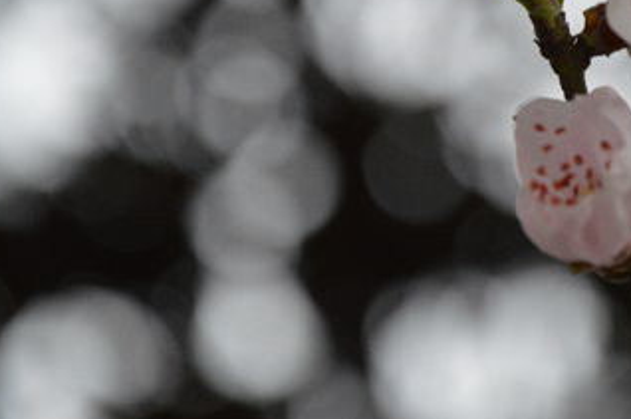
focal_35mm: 298
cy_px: 52
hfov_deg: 6.9
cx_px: 542
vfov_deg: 4.6
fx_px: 5214
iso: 1600
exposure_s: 1/1600
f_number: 5.6
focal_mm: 105
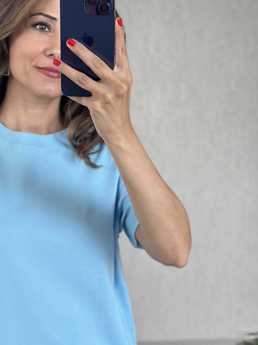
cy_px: 235
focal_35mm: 97
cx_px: 33
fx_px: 964
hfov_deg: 15.1
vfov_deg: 20.2
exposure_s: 1/60
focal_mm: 6.86
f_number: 1.78
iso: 125
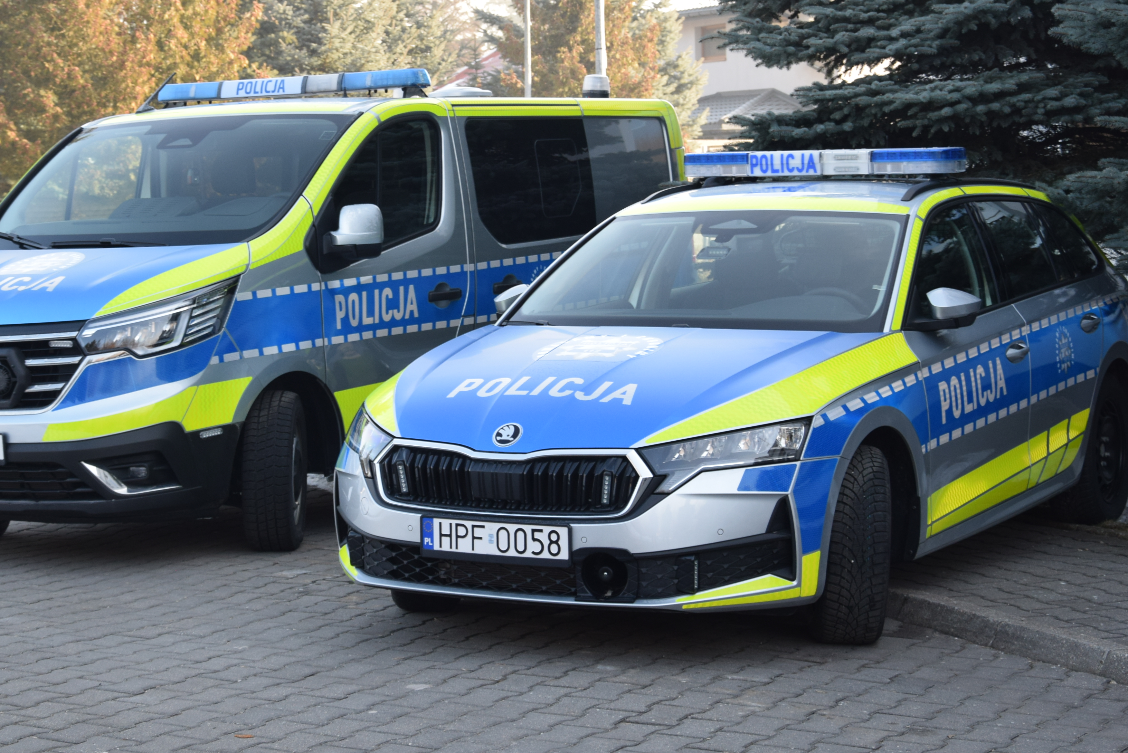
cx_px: 486
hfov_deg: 26.3
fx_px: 2413
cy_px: 300
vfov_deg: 17.7
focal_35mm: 77
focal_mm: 40
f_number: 7.1
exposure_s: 1/200
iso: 400
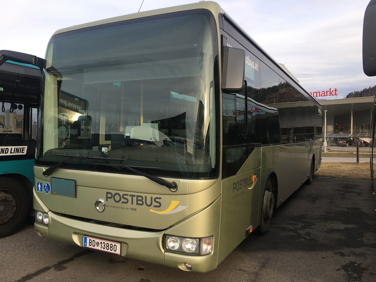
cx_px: 188
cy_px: 141
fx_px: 315
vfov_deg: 48.2
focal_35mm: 29
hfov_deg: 61.7
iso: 25
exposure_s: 1/304
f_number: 2.2
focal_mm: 4.15
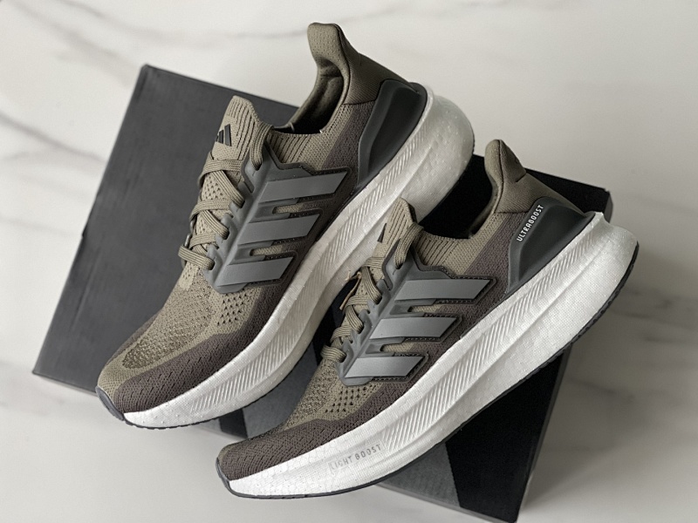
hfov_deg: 30.3
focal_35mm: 64
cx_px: 349
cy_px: 262
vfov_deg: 22.9
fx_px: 1291
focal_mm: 7.5
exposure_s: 1/121
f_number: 2.2
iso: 250
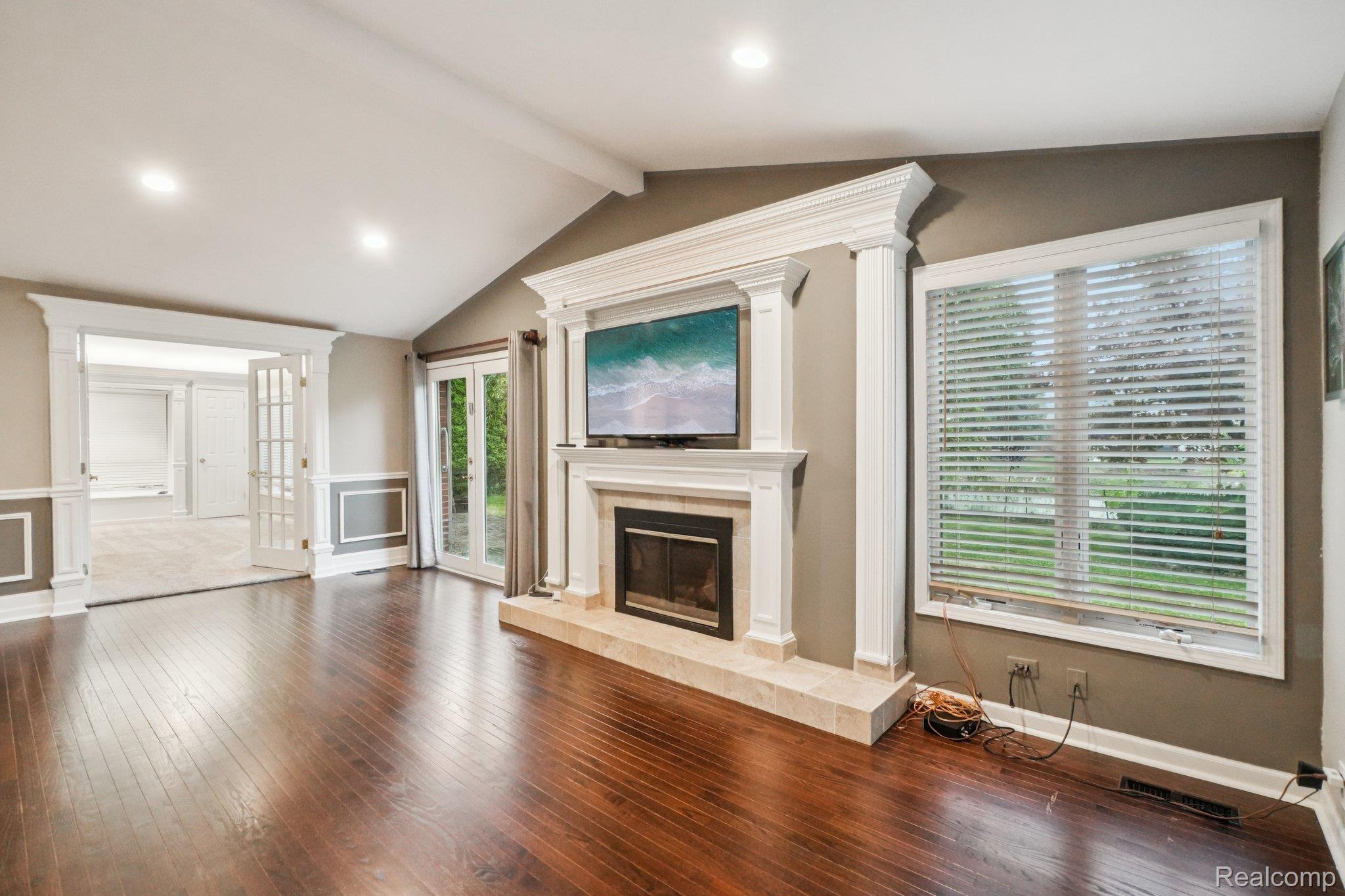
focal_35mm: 15
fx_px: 560
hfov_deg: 100.4
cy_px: 448
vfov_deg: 77.3
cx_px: 672
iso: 2000
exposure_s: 1/30
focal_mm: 10
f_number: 8
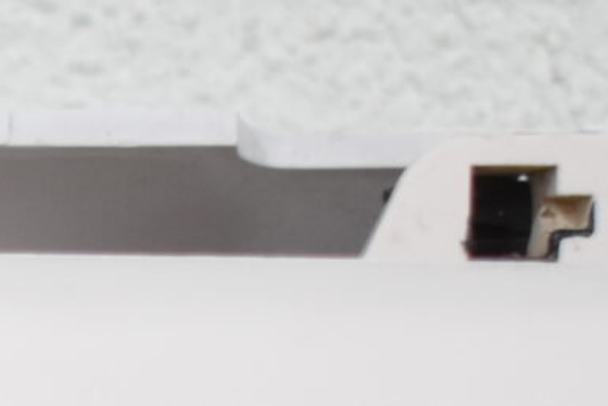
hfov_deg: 5.4
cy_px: 1050
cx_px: -1180
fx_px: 6029
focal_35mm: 357
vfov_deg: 3.8
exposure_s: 1/200
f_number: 4.8
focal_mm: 36
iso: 800
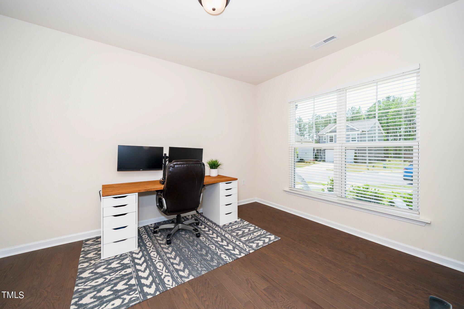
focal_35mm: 13
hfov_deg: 108.3
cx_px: 232
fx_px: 168
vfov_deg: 85.4
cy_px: 154
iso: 640
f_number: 13
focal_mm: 13
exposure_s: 1/100
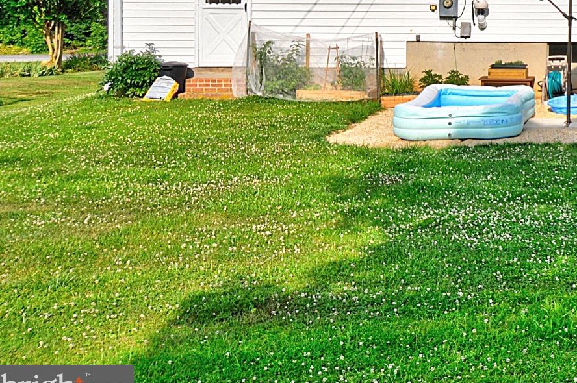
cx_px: 656
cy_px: -30
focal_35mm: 83
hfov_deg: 22.9
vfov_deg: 16.0
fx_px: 1329
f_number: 10
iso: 400
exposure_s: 1/1000
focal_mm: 24
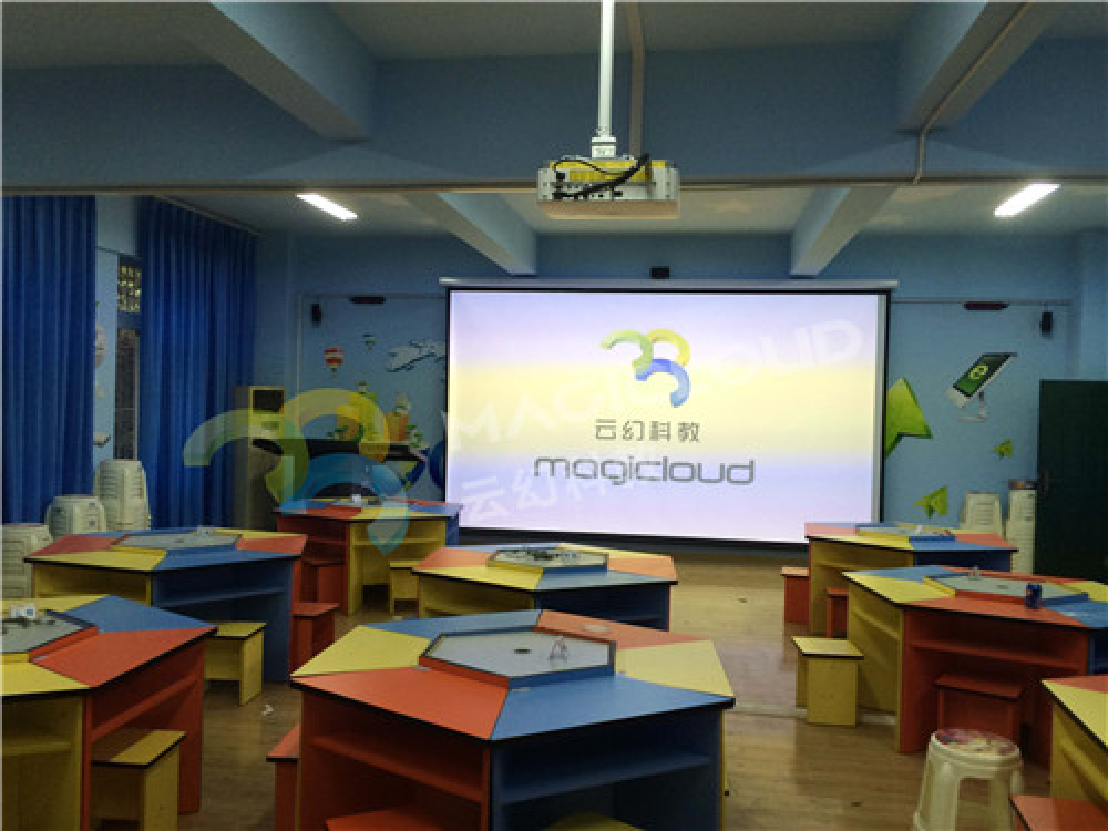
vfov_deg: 48.2
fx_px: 928
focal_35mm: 29
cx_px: 554
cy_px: 416
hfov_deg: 61.7
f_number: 2.2
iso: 50
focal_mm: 4.15
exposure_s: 1/33
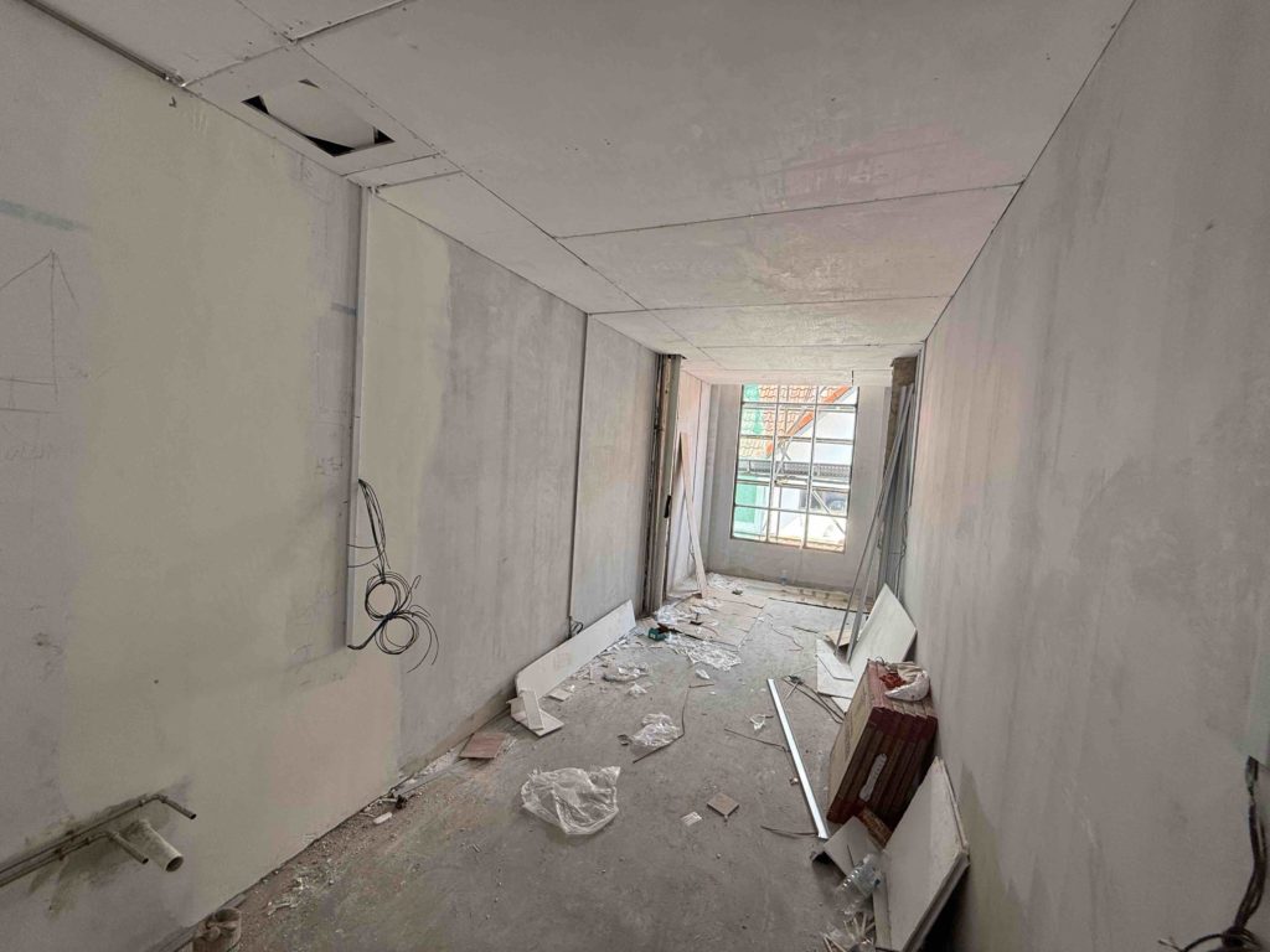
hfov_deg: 102.1
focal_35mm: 14
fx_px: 514
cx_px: 635
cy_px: 476
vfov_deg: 85.7
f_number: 2.2
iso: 80
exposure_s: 1/99
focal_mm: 2.22
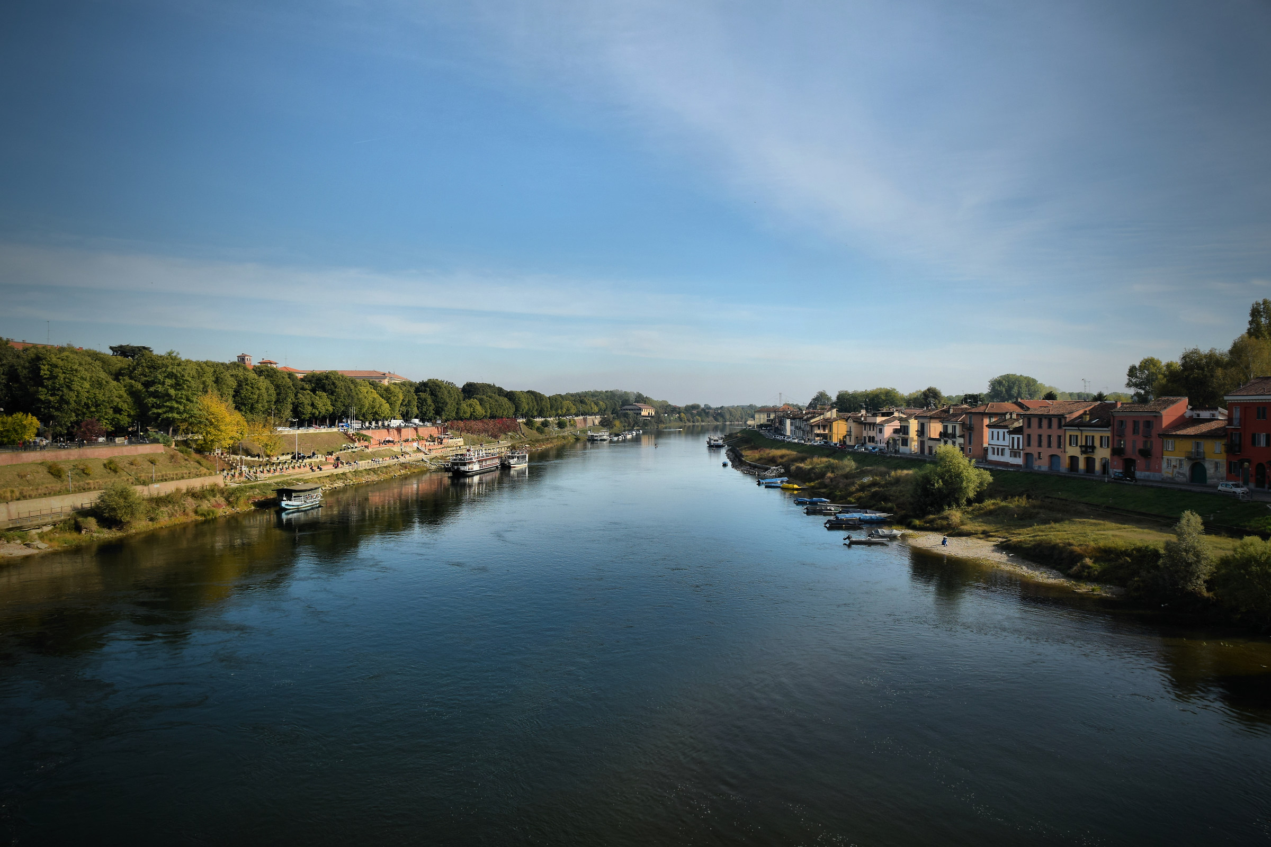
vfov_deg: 47.9
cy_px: 424
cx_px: 636
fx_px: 953
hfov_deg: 67.4
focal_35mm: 27
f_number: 8
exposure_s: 1/400
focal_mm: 18
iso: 200
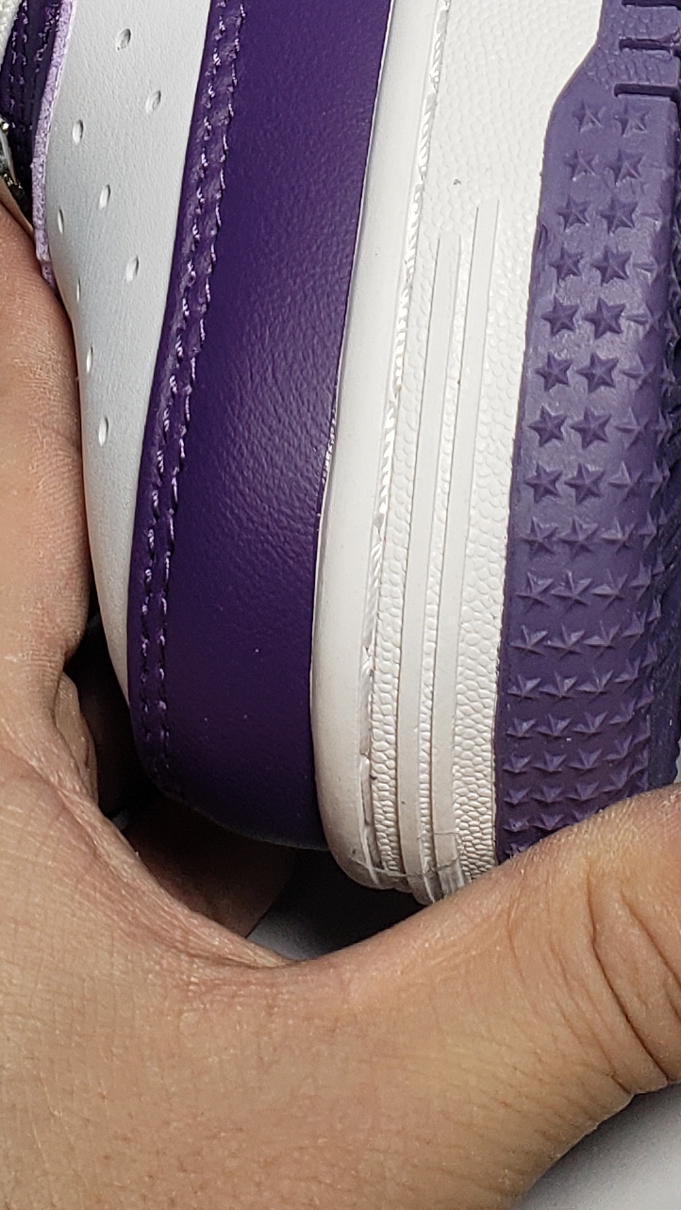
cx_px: 344
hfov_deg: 13.6
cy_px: -202
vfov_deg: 22.3
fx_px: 2856
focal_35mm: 89
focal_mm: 4.3
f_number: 2.4
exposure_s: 1/193
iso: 50
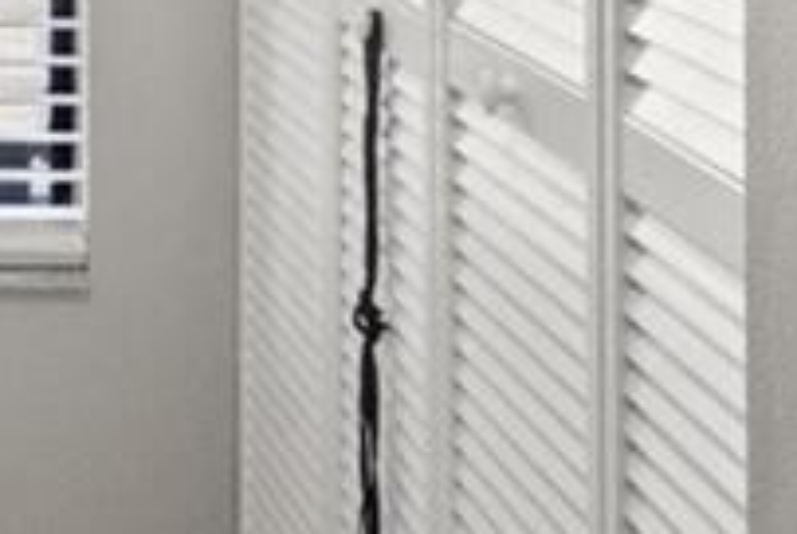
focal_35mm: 118
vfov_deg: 11.1
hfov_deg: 16.5
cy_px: -314
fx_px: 2616
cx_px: -192
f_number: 7.1
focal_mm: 10
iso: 400
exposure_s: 1/40
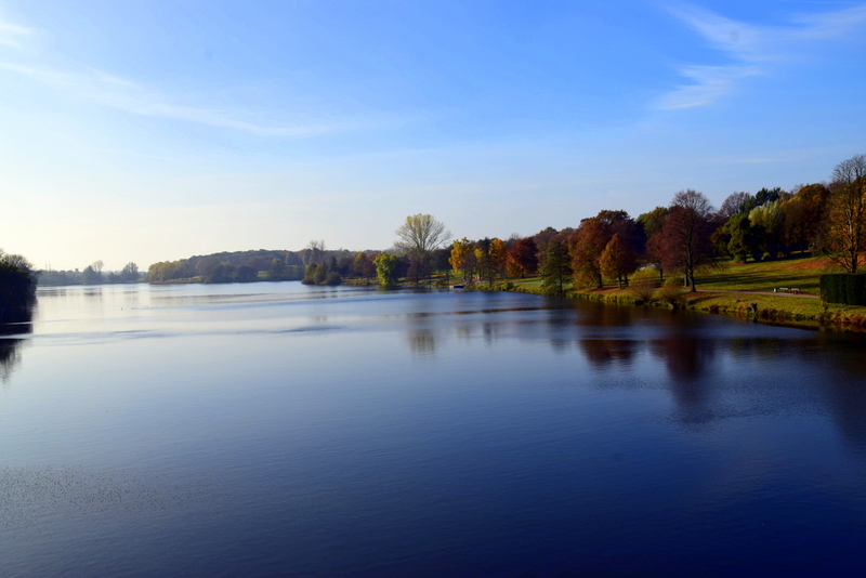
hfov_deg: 57.2
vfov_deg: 40.0
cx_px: 433
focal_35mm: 33
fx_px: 794
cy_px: 289
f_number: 11
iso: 320
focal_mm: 22
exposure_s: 1/500
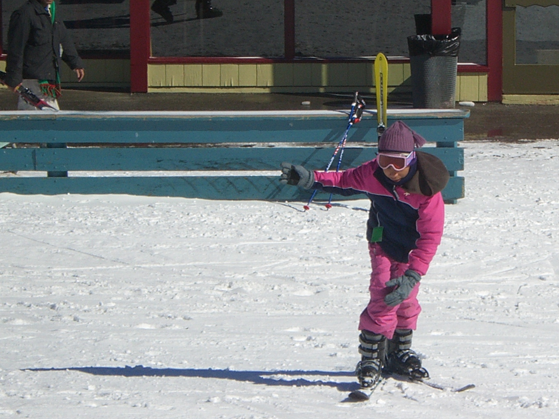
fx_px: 3456
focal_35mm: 214
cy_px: 116
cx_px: 452
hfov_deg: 9.2
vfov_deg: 6.9
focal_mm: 18.6
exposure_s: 1/400
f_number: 8.3
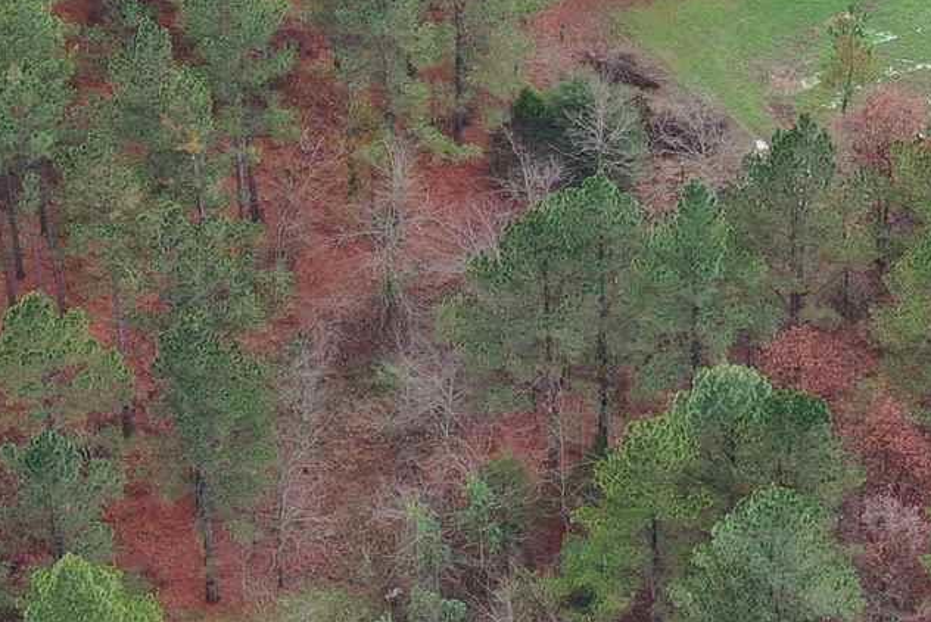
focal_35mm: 136
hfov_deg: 15.1
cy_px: -35
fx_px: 3519
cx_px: 513
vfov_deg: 10.0
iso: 100
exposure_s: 1/100
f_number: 4
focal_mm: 10.26
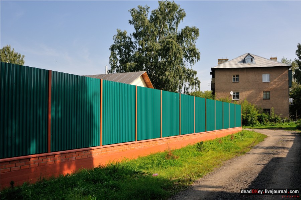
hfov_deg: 53.2
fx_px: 301
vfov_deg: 36.8
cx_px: 150
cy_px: 100
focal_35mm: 36
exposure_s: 1/400
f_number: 7.1
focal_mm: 24
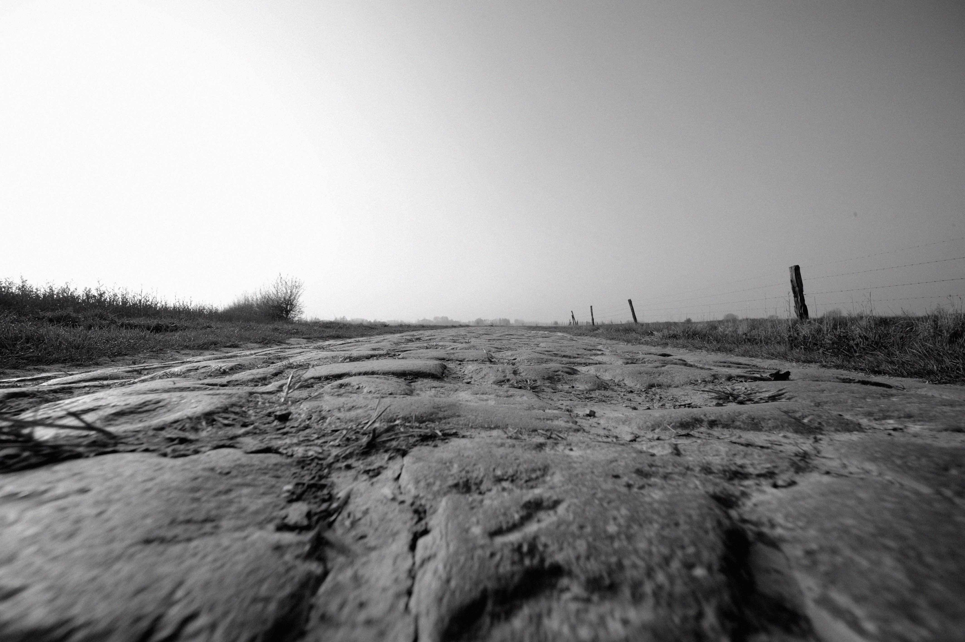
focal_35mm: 13
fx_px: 348
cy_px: 321
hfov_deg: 108.4
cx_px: 482
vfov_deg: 85.3
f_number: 18
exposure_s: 1/250
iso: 500
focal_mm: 13
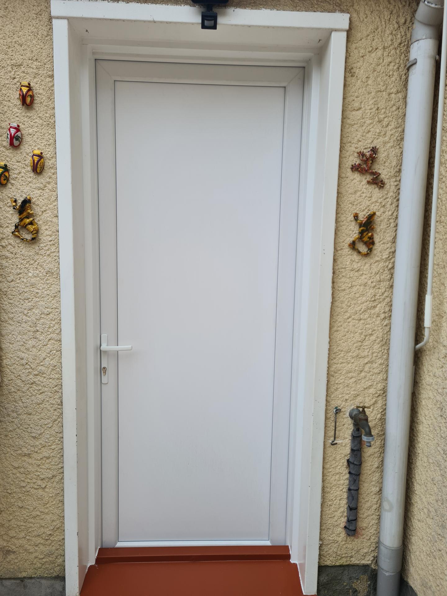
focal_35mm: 26
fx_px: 448
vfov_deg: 67.3
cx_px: 224
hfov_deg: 53.1
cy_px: 298
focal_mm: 5.4
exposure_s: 1/164
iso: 50
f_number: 1.8
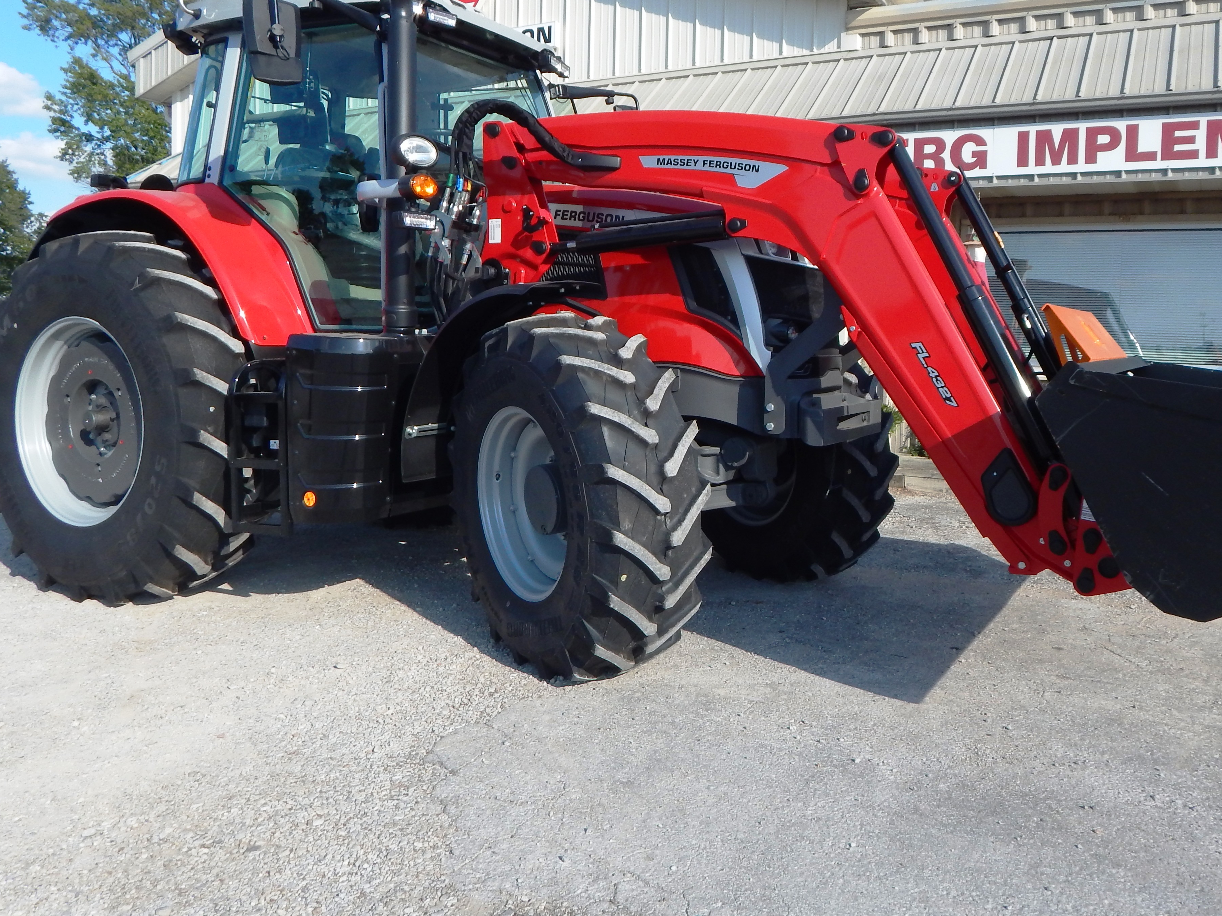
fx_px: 988
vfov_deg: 49.4
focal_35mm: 28
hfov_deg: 63.1
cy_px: 365
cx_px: 703
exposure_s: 1/1250
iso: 125
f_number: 3
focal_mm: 4
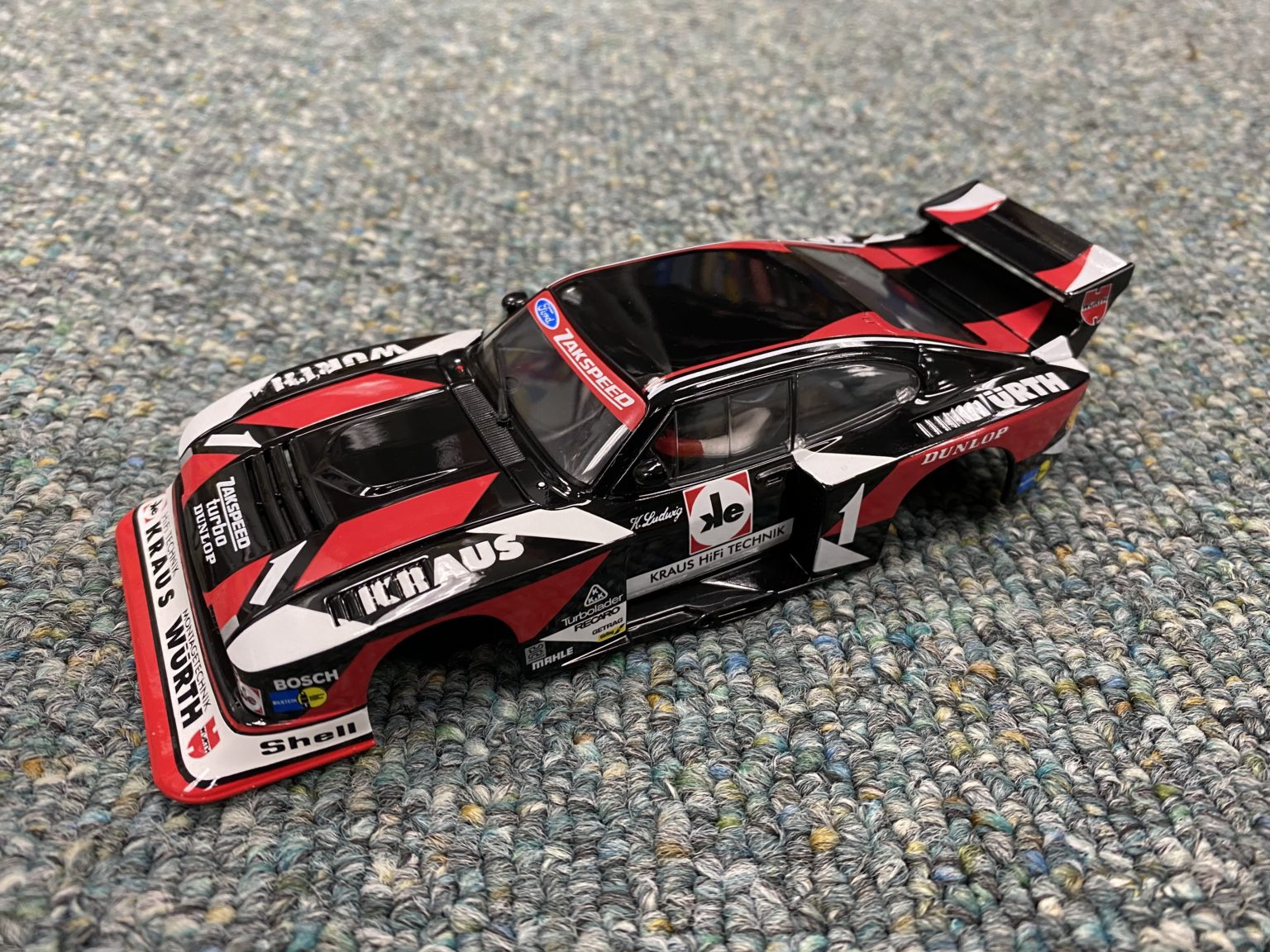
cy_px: 476
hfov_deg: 67.3
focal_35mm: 26
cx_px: 635
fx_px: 954
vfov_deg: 53.1
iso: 200
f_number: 1.8
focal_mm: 4.25
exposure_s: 1/60
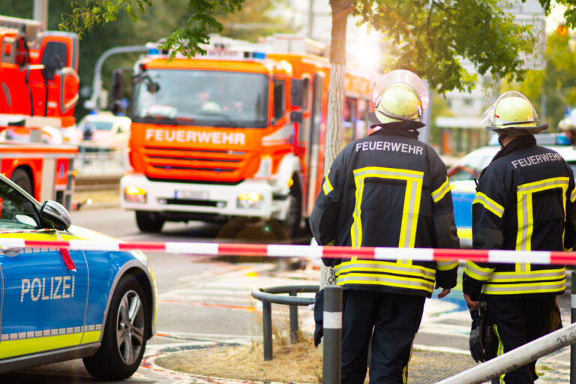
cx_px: 288
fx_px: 2040
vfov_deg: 10.8
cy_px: 192
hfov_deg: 16.1
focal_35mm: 128
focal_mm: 85
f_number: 2.2
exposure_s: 1/125
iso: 320
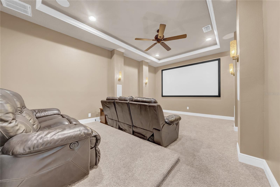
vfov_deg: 90.1
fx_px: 93
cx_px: 140
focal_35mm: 12
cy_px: 94
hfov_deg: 112.6
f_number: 8
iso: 800
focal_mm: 12
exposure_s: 1/4
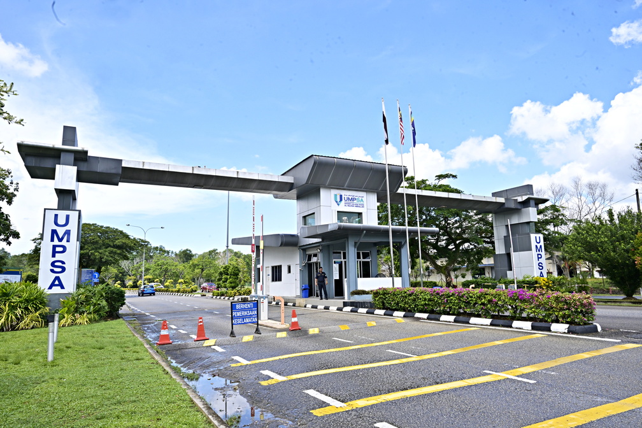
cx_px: 321
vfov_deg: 53.1
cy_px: 214
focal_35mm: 24
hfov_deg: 73.7
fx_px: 428
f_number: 16
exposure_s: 1/160
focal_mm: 24
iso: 400
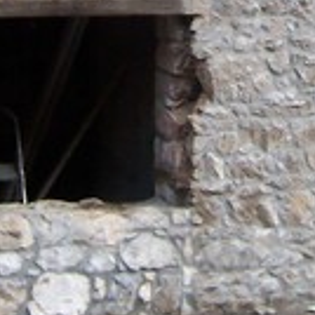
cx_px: 287
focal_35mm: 142
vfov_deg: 11.9
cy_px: -101
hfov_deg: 12.2
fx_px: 1462
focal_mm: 5.6
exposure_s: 1/125
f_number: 3.4
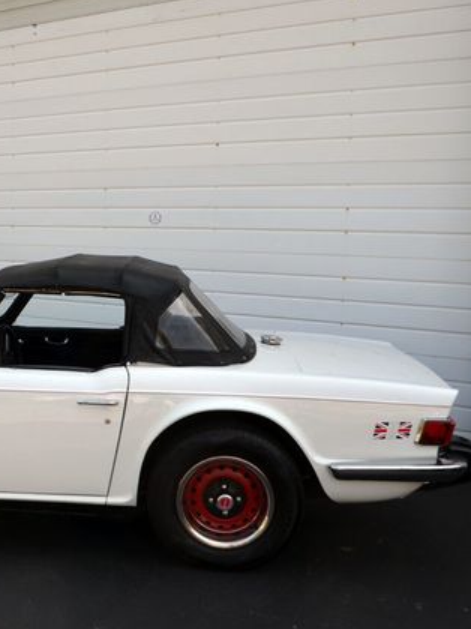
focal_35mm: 44
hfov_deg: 31.4
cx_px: 52
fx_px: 799
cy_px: 312
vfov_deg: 43.0
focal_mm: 20
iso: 180
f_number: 8
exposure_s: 1/250
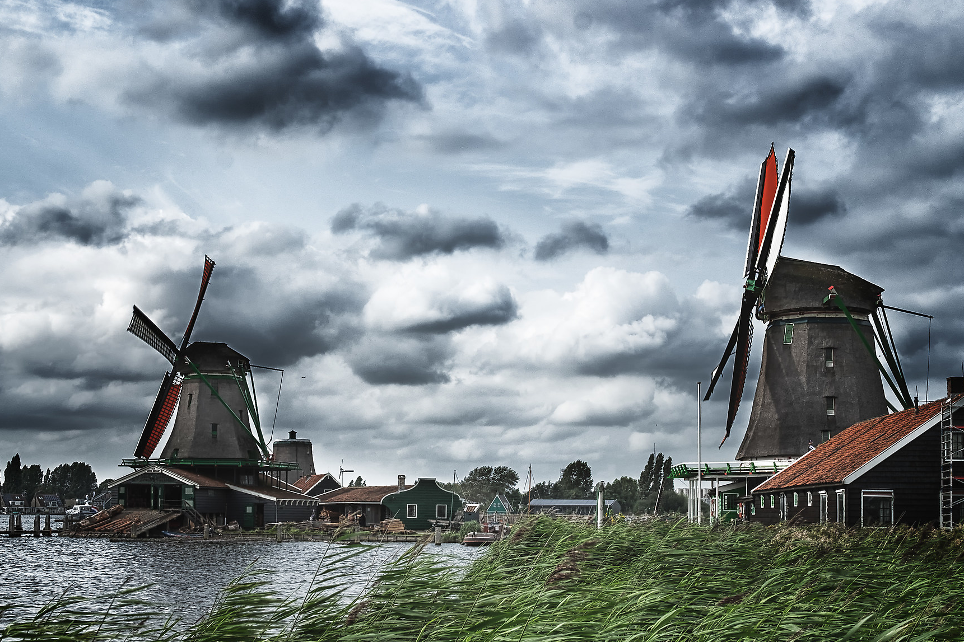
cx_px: 523
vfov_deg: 25.3
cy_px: 440
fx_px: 1419
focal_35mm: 53
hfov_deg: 37.5
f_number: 13
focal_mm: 25.4
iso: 200
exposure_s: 1/100
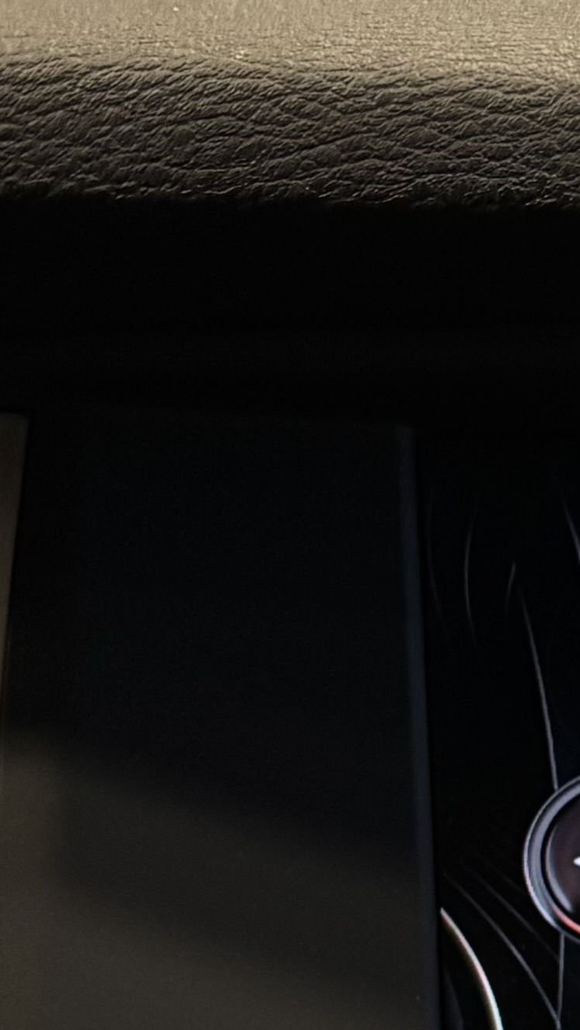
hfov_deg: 9.4
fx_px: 3335
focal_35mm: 122
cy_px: 893
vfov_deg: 17.4
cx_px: 1063
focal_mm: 5.96
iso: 500
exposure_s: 1/40
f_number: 1.6
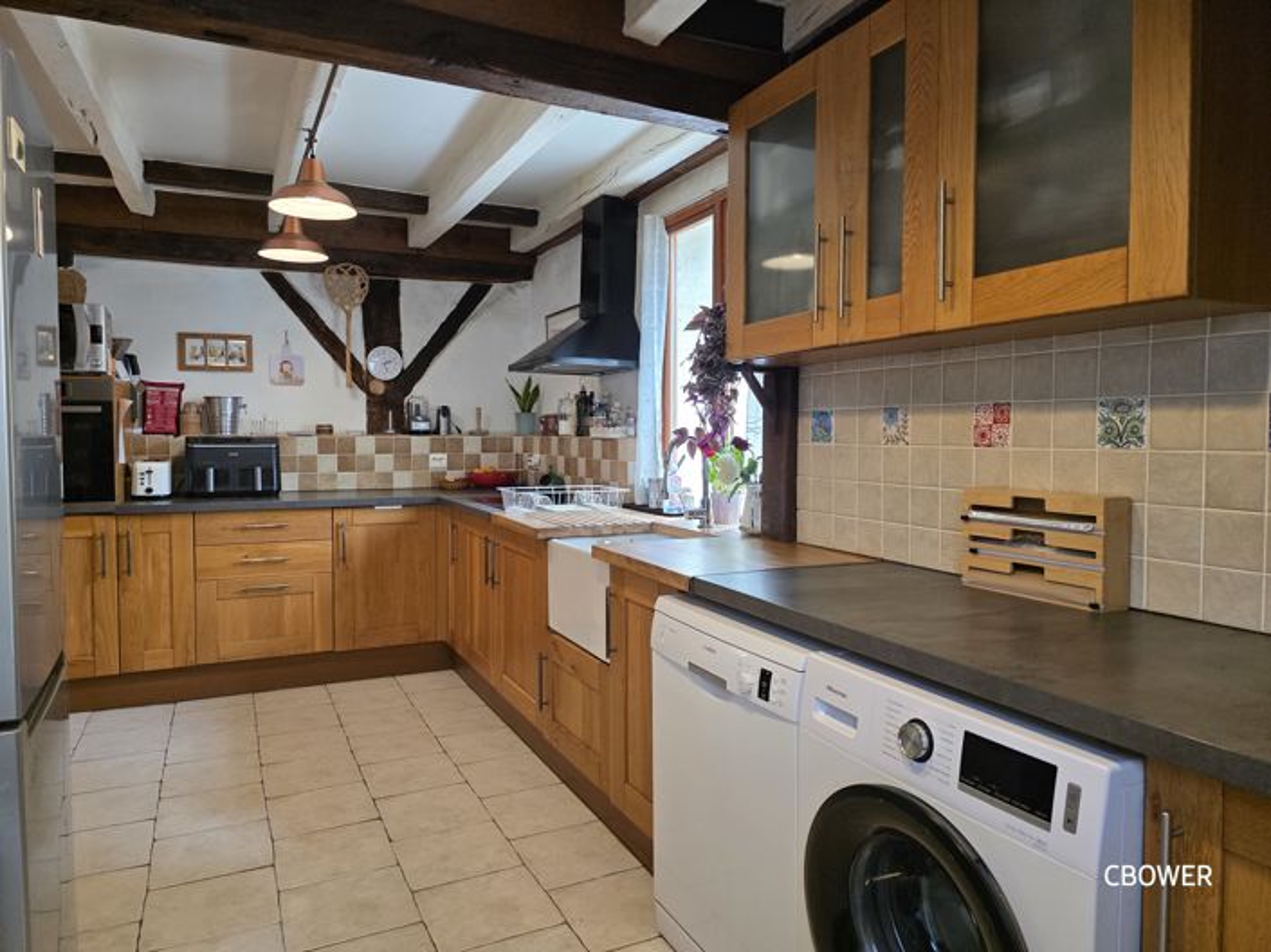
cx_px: 636
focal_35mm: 23
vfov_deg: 58.8
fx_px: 844
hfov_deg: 74.0
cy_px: 476
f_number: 1.7
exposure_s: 1/180
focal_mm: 6.3
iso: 200
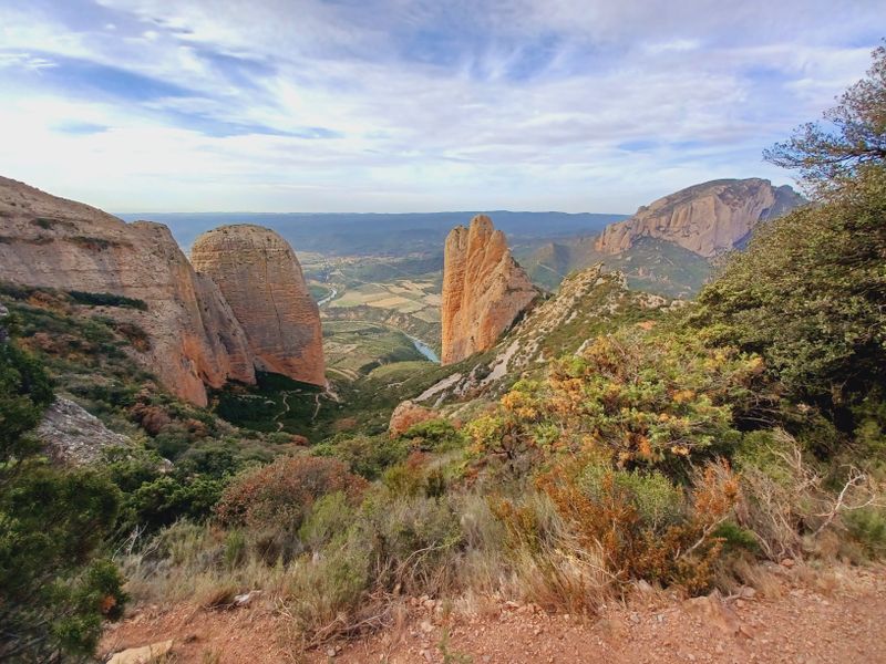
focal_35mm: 13
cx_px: 443
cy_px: 332
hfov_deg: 106.2
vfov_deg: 89.9
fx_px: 333
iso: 40
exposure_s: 1/805
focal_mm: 1.42
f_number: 2.2
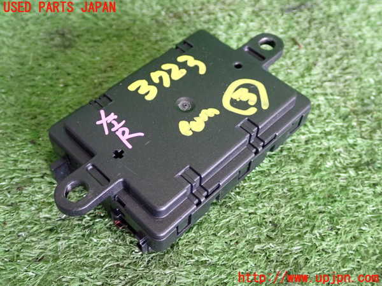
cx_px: 191
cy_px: 143
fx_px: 452
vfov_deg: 35.1
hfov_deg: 45.8
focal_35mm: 41
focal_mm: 7.31
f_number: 2.8
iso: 800
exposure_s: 1/25
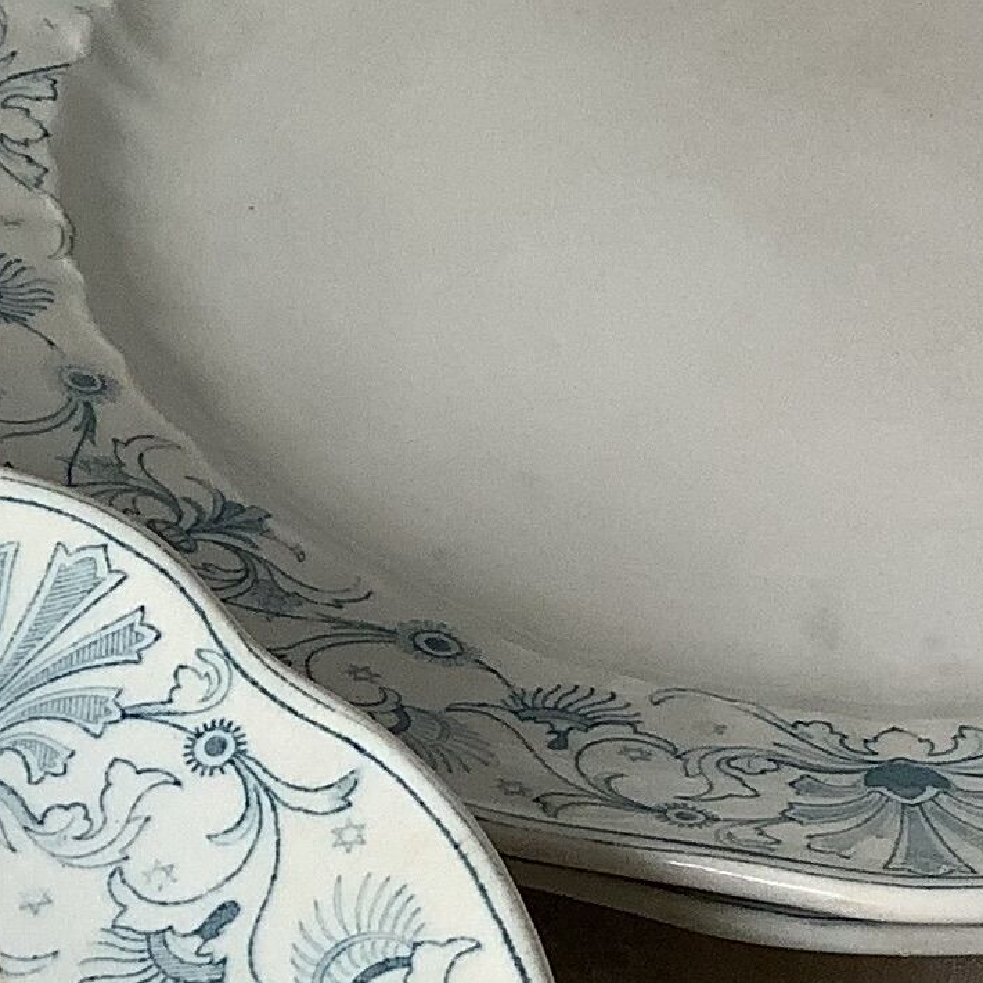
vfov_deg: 13.7
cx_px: 136
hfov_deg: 13.7
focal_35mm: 126
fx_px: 4048
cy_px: 896
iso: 40
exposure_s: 1/120
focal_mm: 3.3
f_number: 2.4
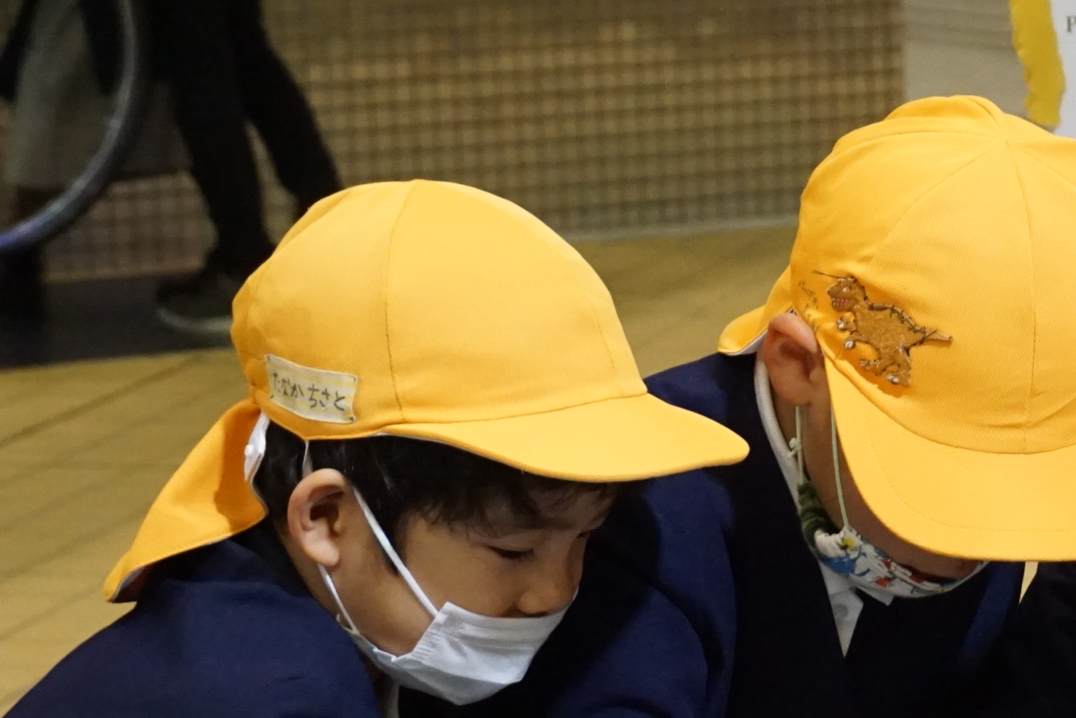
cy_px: 755
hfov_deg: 12.7
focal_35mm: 158
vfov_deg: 8.6
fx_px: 4725
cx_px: 1259
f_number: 5.6
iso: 3200
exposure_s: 1/60
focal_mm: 38
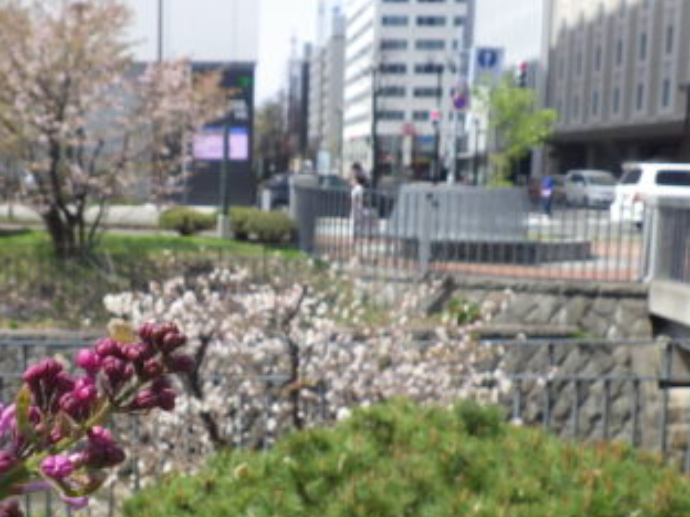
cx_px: 151
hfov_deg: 36.4
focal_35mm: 51
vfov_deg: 28.4
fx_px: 1017
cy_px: 330
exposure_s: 1/500
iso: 125
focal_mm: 5
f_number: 4.2
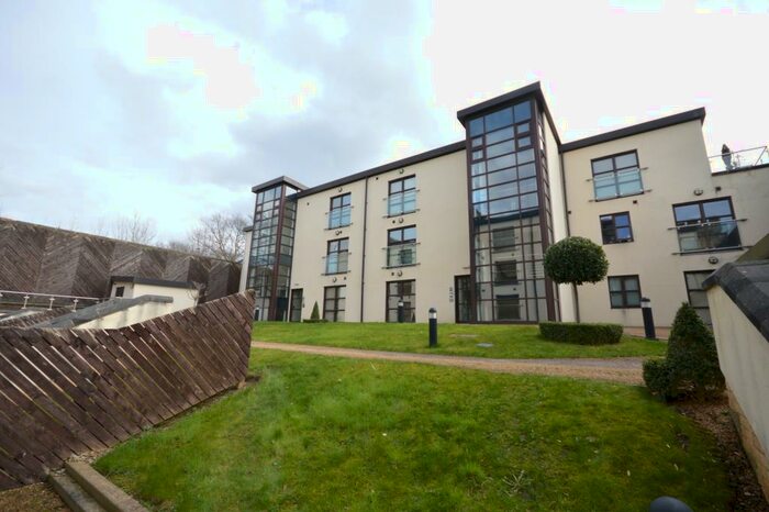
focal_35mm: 15
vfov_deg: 77.3
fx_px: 320
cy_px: 256
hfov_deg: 100.4
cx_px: 384
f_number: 6.3
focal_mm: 10
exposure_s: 1/160
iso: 100
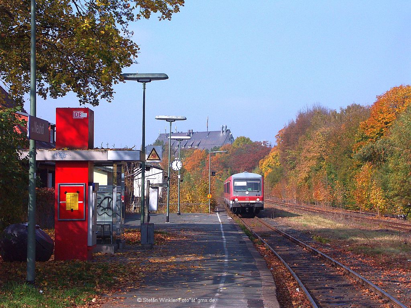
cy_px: 154
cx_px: 206
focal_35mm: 78
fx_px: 926
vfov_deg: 18.9
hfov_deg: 25.0
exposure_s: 1/1000
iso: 100
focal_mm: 20.1
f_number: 5
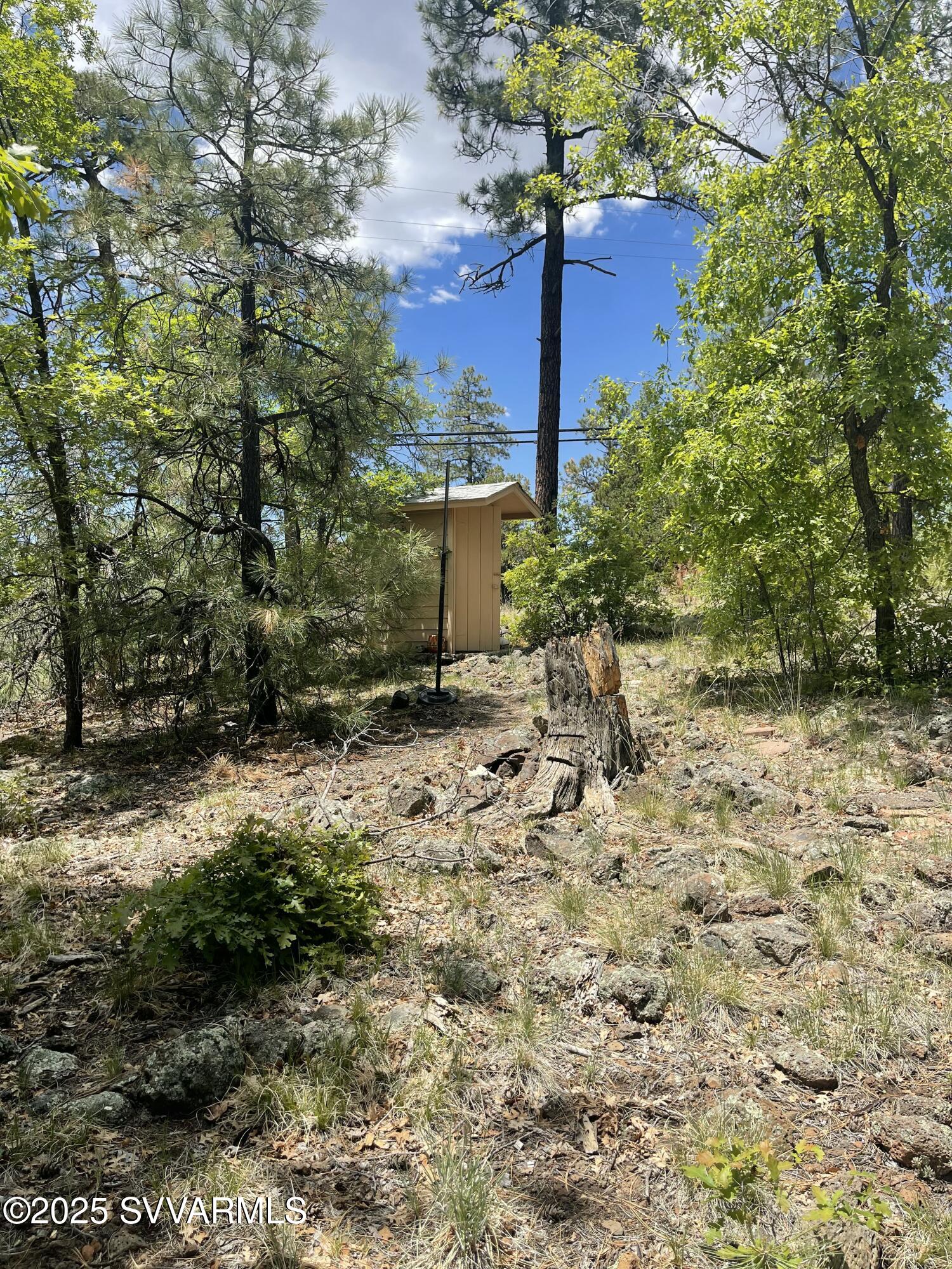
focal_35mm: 25
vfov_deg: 69.4
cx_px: 476
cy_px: 634
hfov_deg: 54.9
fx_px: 917
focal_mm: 5.1
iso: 32
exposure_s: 1/2597
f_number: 1.6
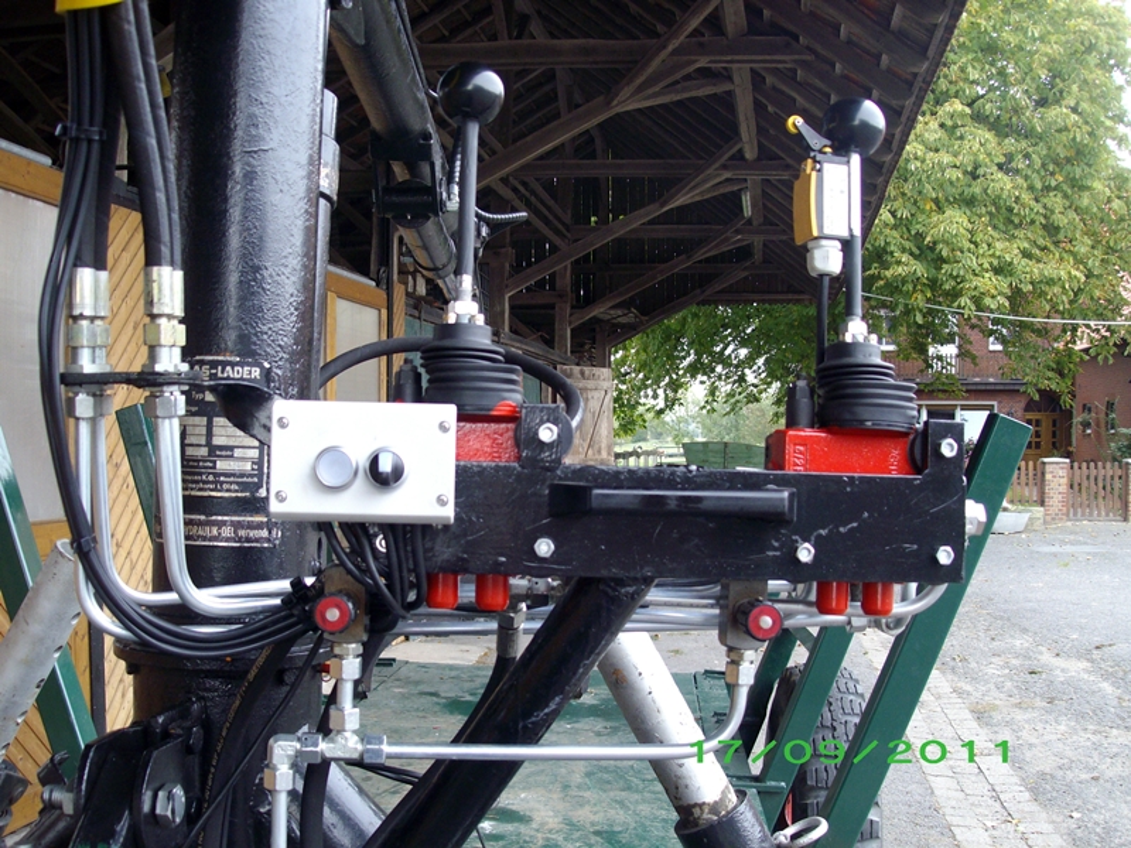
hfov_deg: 51.4
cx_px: 566
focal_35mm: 36
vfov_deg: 39.7
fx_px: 1176
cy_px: 424
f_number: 2.7
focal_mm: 6
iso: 160
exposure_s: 1/60
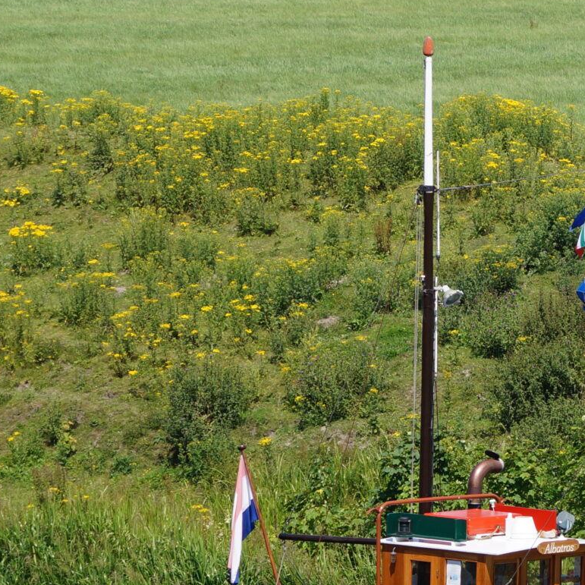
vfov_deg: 4.6
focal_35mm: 381
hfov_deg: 4.6
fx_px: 7285
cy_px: 371
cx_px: 769
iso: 100
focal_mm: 90
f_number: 7.1
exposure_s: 1/250
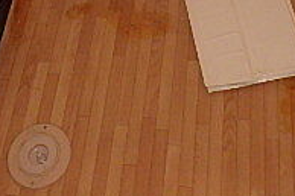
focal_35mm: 79
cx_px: 155
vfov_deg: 15.5
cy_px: -123
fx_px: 647
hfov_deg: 25.7
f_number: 3.8
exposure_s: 1/30
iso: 400
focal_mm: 4
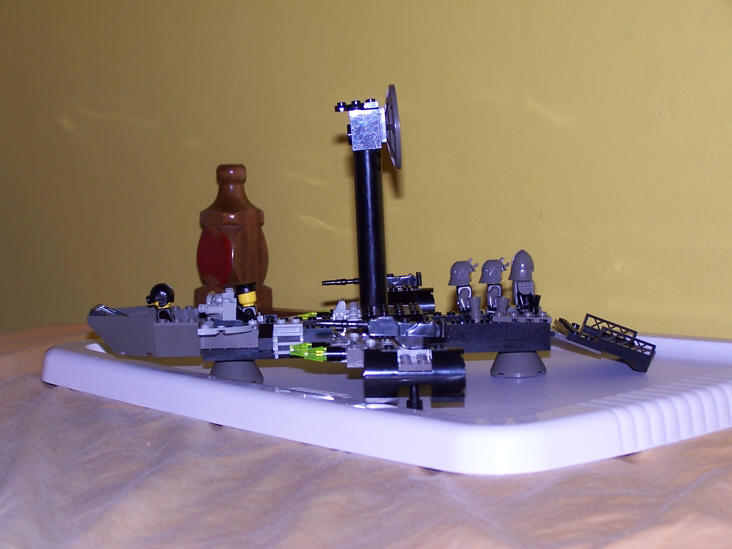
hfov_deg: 26.0
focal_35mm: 75
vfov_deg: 19.6
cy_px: 274
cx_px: 366
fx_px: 1586
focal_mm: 12.4
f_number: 3.2
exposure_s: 1/60
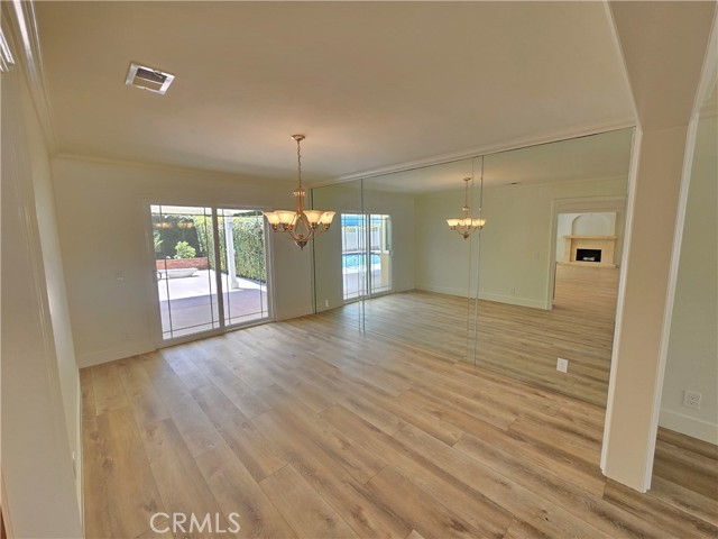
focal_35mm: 13
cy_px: 270
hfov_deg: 106.2
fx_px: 270
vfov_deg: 89.9
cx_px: 359
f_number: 2.2
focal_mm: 2.2
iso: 80
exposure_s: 1/60
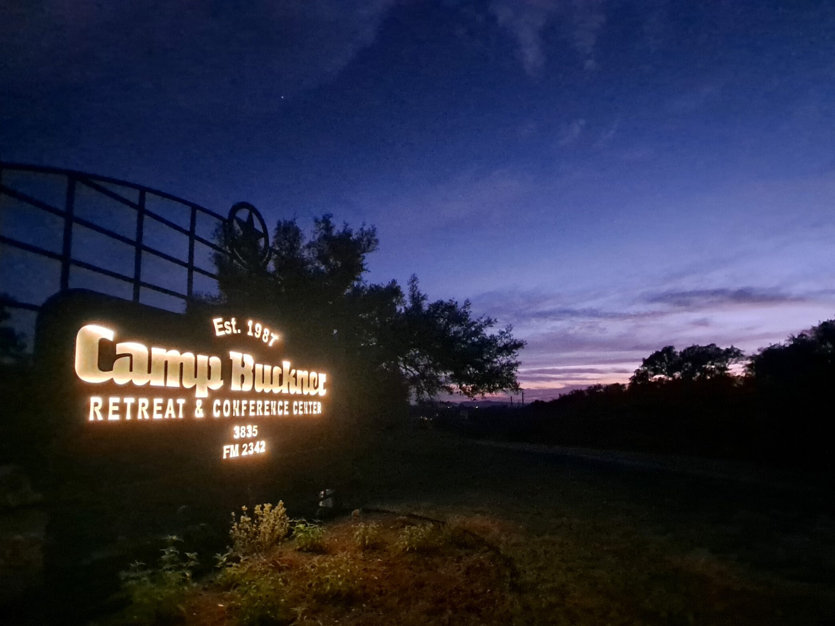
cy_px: 378
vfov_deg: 77.2
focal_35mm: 16
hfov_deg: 94.5
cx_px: 430
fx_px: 386
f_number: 2.2
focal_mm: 1.74
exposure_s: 1/10
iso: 1250
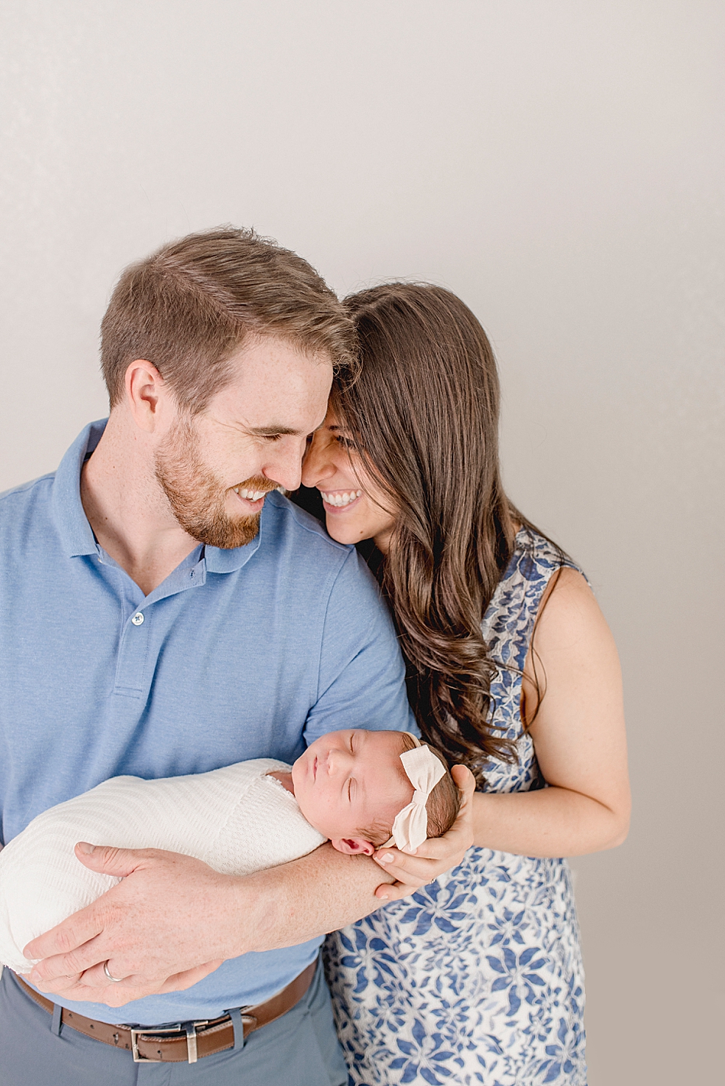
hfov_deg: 37.9
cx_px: 362
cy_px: 543
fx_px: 1056
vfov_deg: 54.4
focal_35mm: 35
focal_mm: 35
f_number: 3.2
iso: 250
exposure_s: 1/200
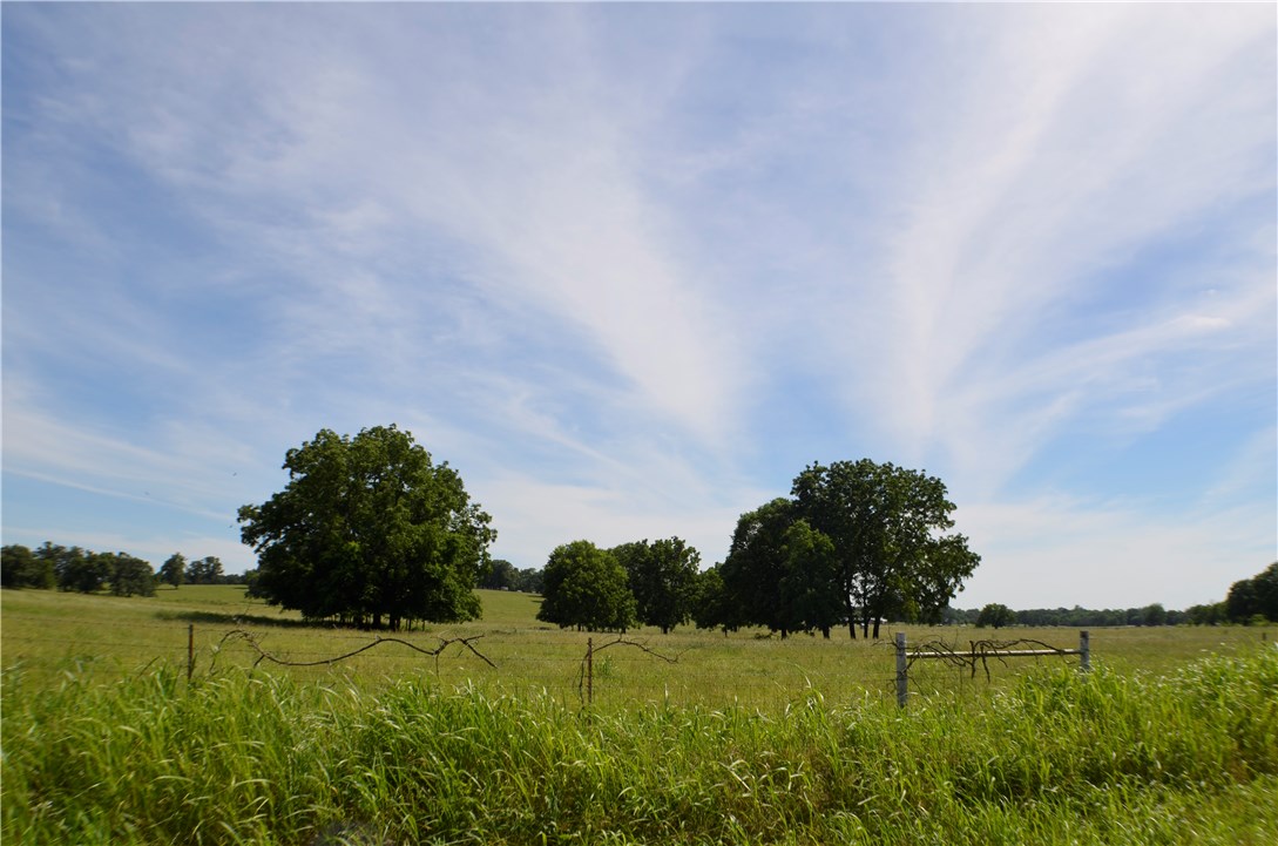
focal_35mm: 36
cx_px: 639
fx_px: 1275
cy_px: 423
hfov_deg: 53.2
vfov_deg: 36.7
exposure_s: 1/320
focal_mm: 24
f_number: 9
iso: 100
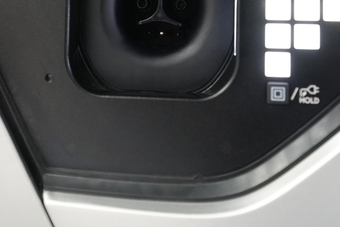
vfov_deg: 27.5
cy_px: 16
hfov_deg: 41.9
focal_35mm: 47
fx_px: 444
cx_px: 174
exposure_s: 1/160
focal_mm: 25
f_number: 4
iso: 6400
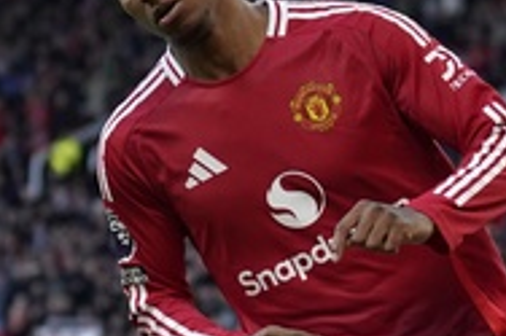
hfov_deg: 5.4
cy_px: 211
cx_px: 318
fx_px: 5350
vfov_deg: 3.6
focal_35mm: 381
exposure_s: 1/1600
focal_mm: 70
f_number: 2.8
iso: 1000
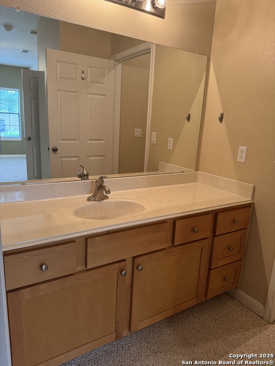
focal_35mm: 24
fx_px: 254
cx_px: 138
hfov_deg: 56.8
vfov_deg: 71.6
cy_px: 183
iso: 320
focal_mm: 6.76
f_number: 1.78
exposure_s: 1/60
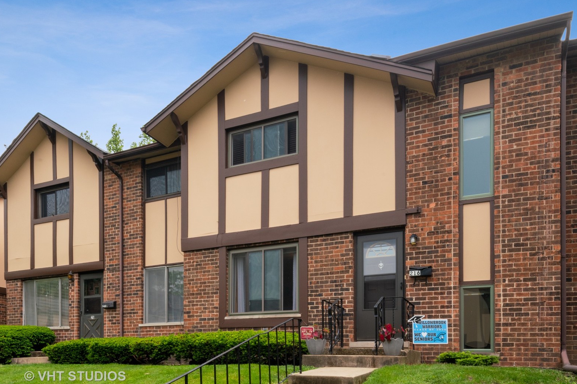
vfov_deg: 49.5
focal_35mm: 26
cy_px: 197
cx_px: 292
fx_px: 417
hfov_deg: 69.4
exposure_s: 1/30
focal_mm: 17
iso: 400
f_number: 22
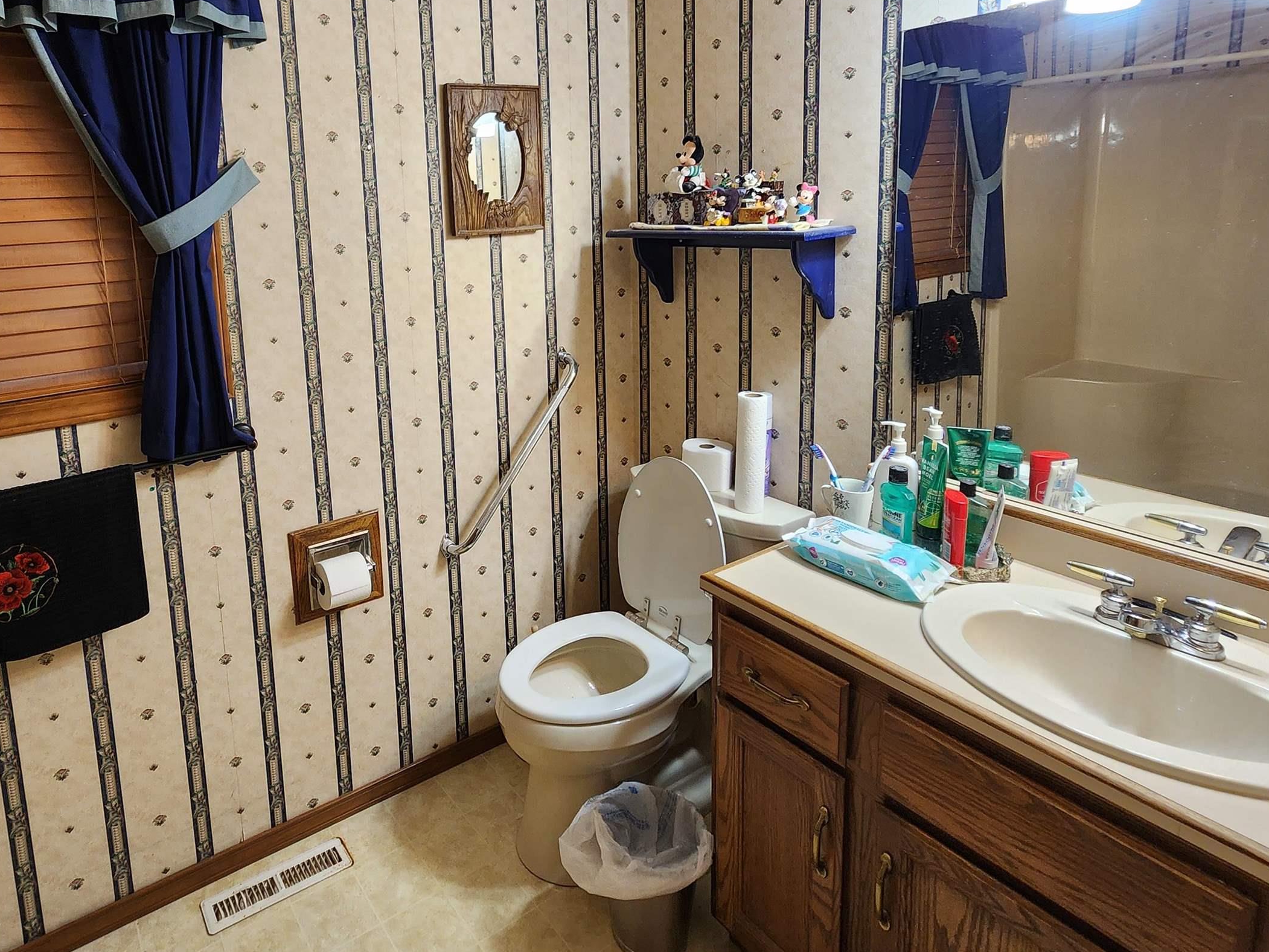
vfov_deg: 66.9
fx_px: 696
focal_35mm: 19
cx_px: 446
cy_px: 320
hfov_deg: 82.4
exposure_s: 1/60
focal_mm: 2.2
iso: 200
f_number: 2.2
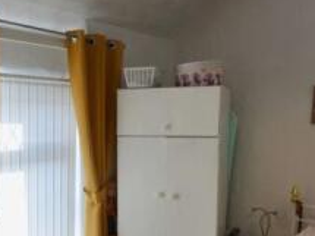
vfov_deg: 32.1
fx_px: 400
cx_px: 96
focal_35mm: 44
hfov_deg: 42.2
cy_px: 184
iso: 360
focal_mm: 10
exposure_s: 1/125
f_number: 5.6
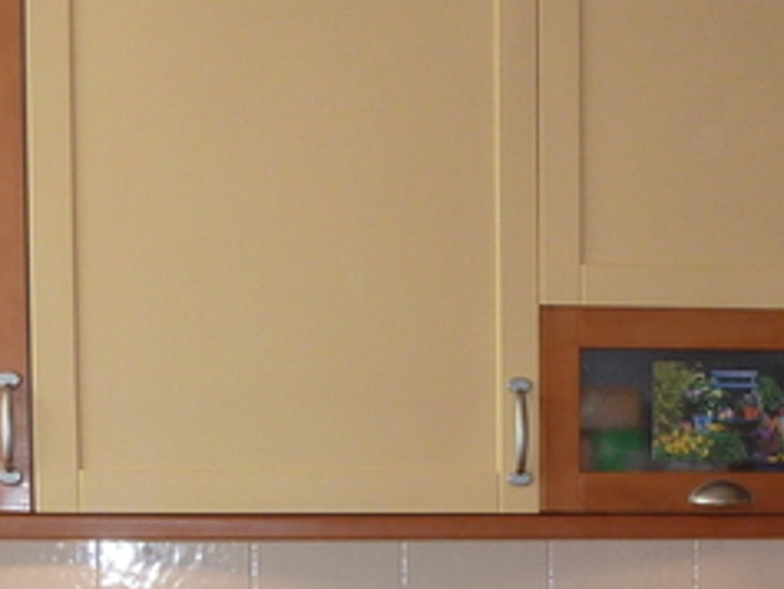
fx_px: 2447
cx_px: 609
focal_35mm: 108
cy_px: 817
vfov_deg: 13.1
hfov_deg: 18.1
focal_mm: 4.1
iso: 100
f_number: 3.3
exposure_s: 1/30
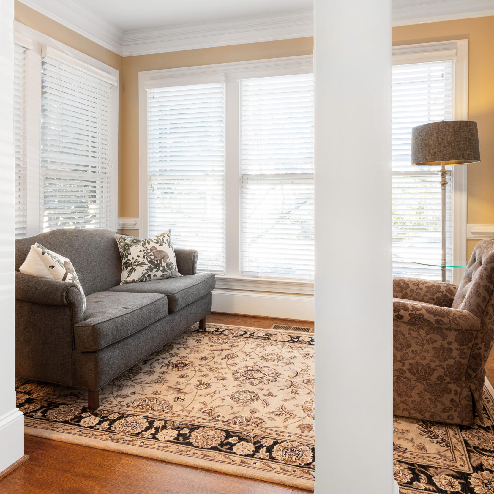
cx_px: 266
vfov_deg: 67.1
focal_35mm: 23
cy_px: 226
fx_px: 371
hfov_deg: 67.2
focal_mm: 10
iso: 100
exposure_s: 1/1.25
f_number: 8
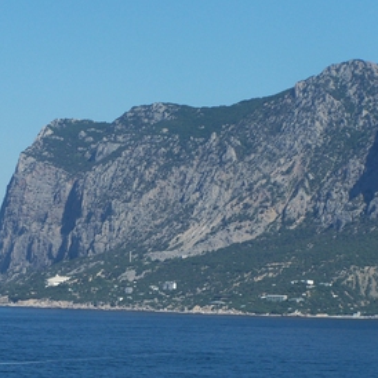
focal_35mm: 186
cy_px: 230
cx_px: 98
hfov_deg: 9.4
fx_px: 2298
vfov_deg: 9.4
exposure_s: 1/750
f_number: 4.5
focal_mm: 21.2
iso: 80
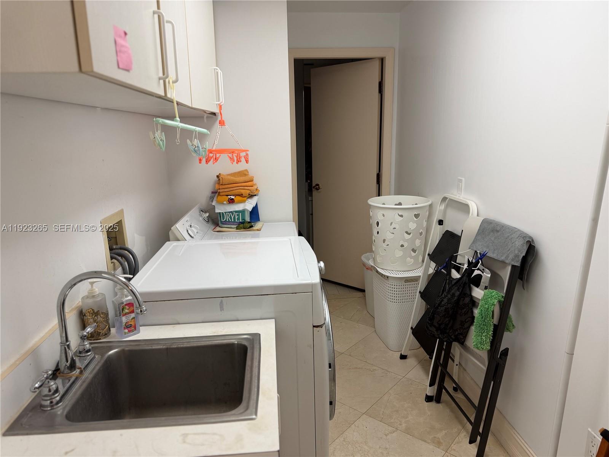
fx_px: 422
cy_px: 228
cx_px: 304
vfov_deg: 56.8
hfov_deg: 71.6
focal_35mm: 24
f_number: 1.78
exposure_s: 1/60
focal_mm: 6.76
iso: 125
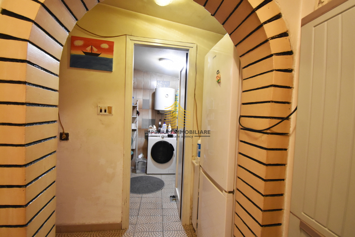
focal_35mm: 15
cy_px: 118
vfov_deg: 77.3
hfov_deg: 100.4
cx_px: 178
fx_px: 148
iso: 2200
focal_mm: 10
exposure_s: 1/30
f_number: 4.5
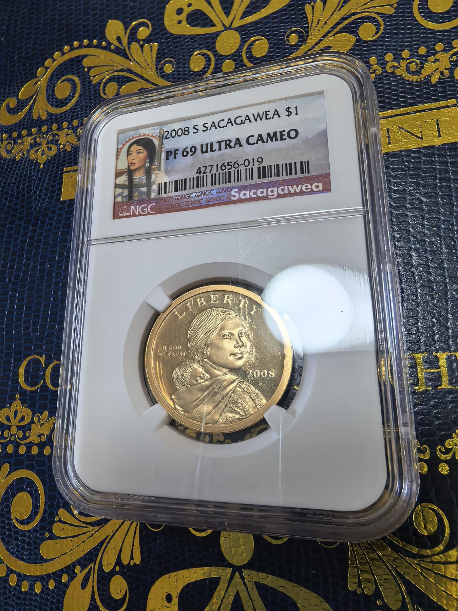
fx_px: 423
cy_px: 306
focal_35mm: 24
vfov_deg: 71.6
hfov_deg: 56.8
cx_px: 229
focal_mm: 1.68
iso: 100
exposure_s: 1/50
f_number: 2.2
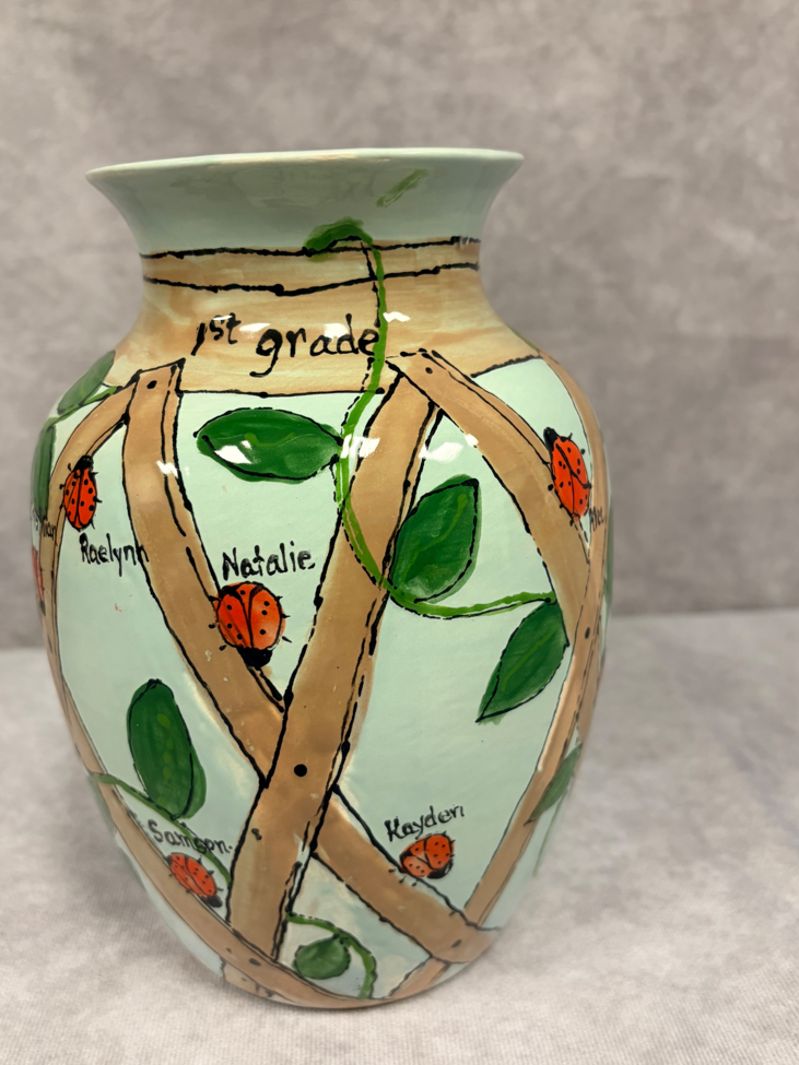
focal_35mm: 32
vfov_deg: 56.8
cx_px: 378
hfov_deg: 44.1
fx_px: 985
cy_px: 504
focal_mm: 5.96
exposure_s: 1/60
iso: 160
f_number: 1.6
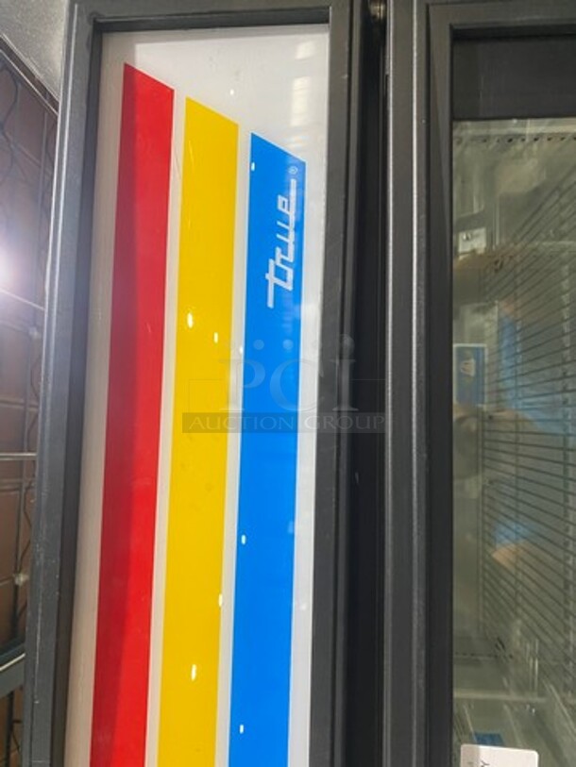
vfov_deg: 67.3
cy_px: 384
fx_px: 577
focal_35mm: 26
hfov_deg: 53.1
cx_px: 288
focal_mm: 4.25
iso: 250
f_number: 1.8
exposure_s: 1/60
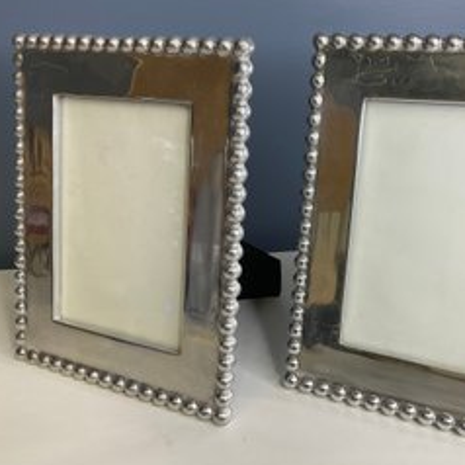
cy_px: 230
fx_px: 562
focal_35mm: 37
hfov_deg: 44.0
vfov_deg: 44.9
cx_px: 325
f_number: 1.8
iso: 25
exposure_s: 1/120
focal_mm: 3
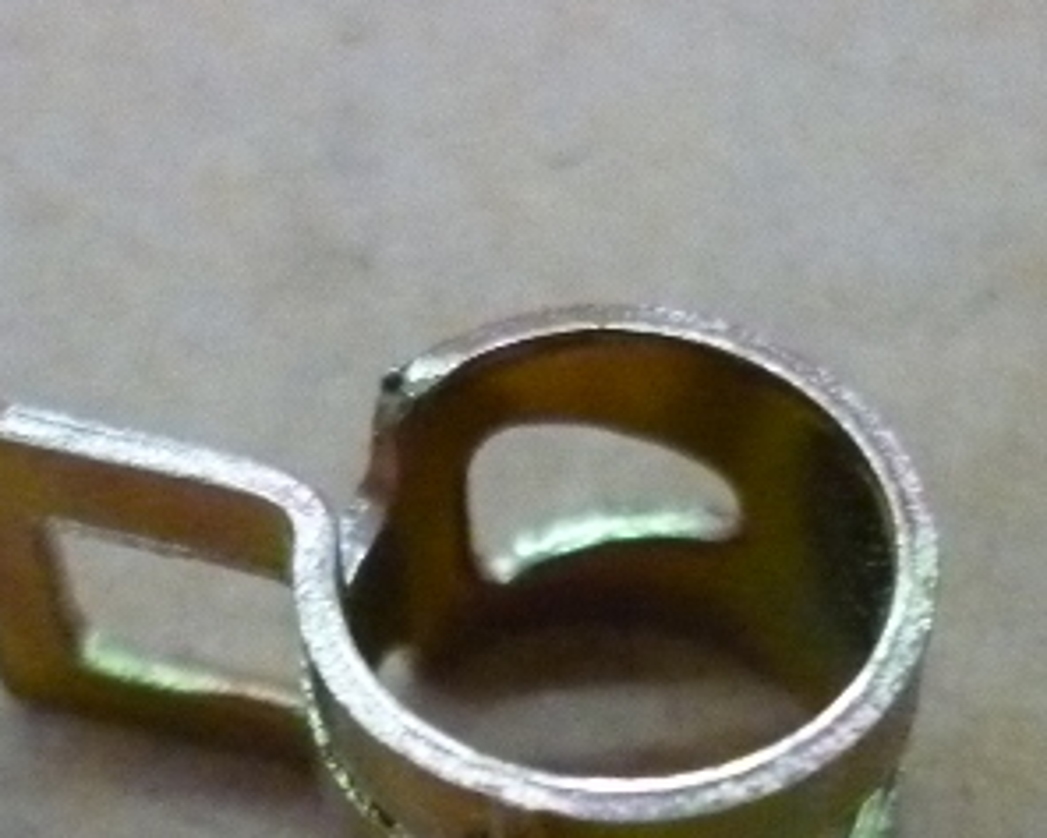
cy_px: 909
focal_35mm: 87
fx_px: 2697
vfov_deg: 17.1
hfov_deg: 22.0
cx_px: 502
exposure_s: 1/50
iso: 800
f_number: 2.8
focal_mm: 5.5
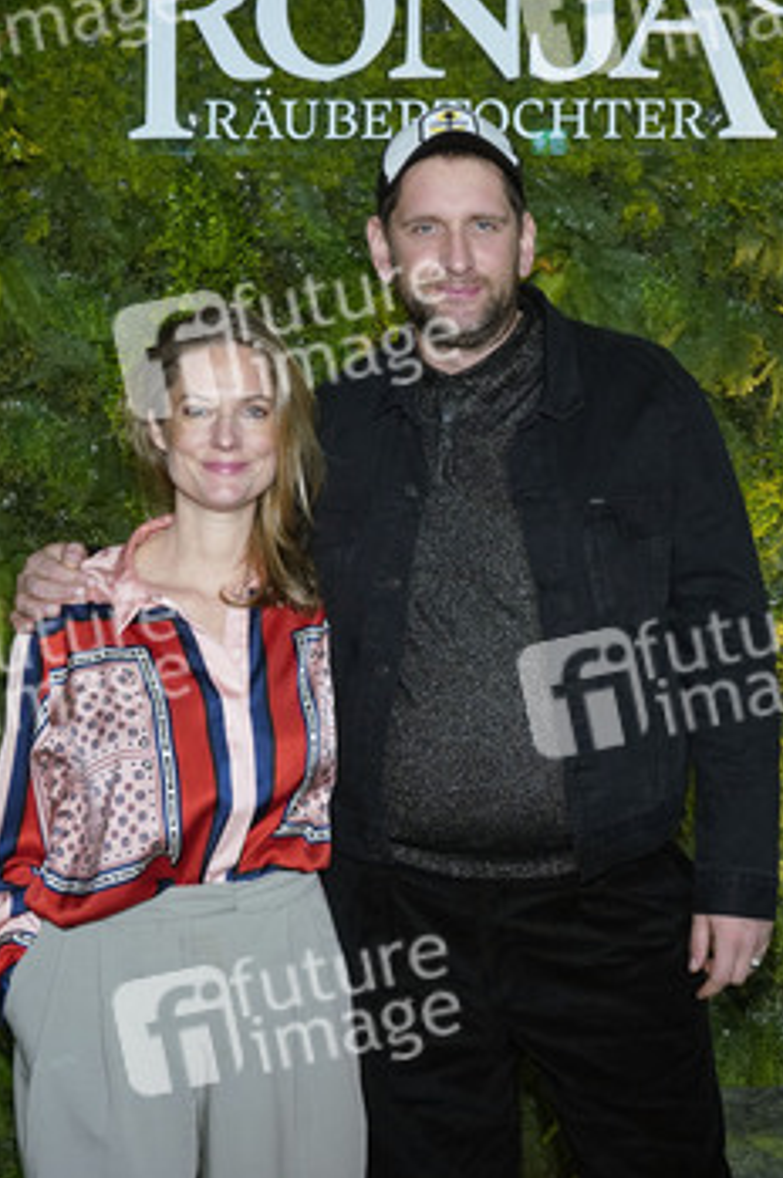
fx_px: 1275
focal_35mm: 39
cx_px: 385
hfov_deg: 34.1
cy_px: 510
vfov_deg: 49.5
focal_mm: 34
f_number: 5.6
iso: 2000
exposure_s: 1/160
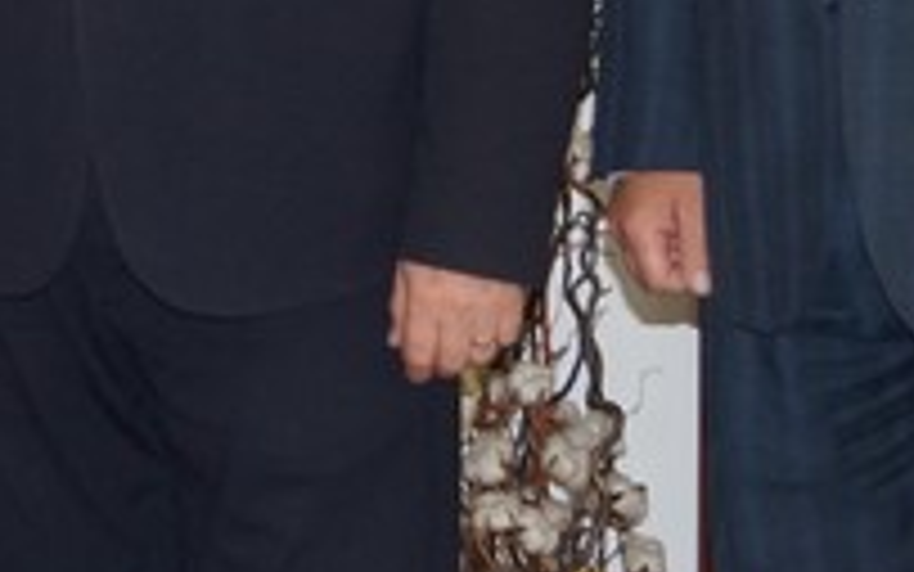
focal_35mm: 169
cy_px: -403
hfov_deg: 11.9
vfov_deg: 7.6
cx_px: -383
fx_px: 4211
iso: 800
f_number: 4.5
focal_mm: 28
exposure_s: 1/160
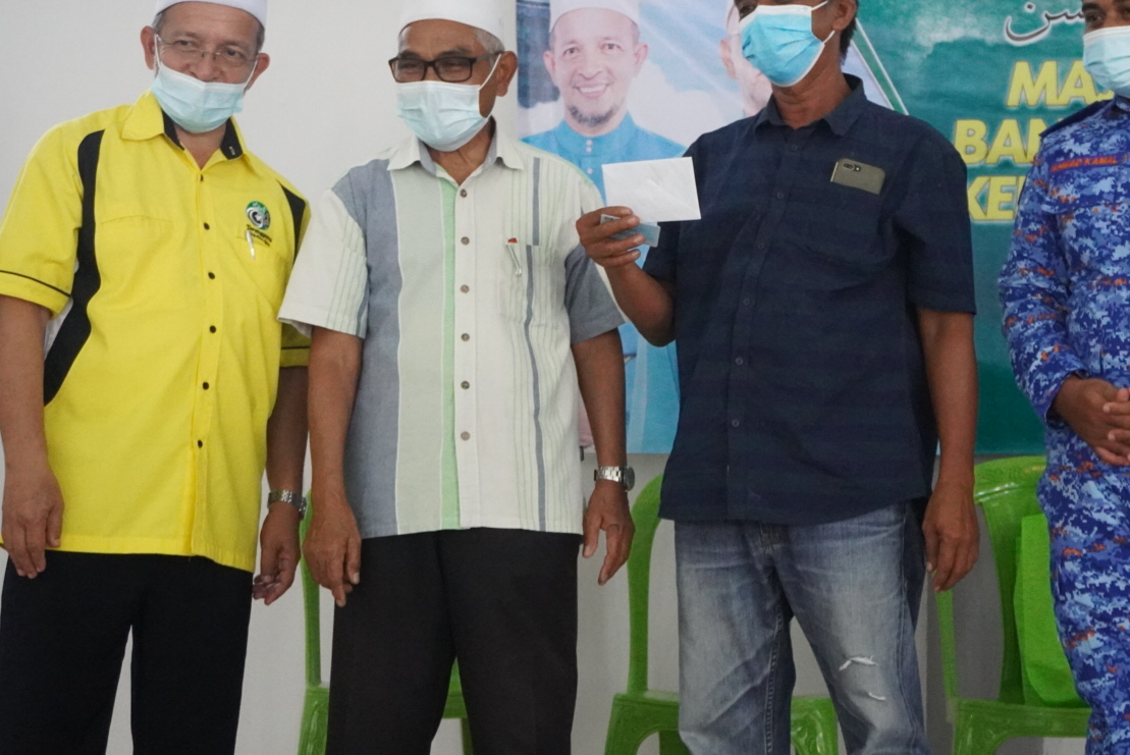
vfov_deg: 20.1
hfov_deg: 29.5
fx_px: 2127
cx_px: 766
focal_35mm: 68
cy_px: 317
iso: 6400
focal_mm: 31
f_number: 5
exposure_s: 1/80
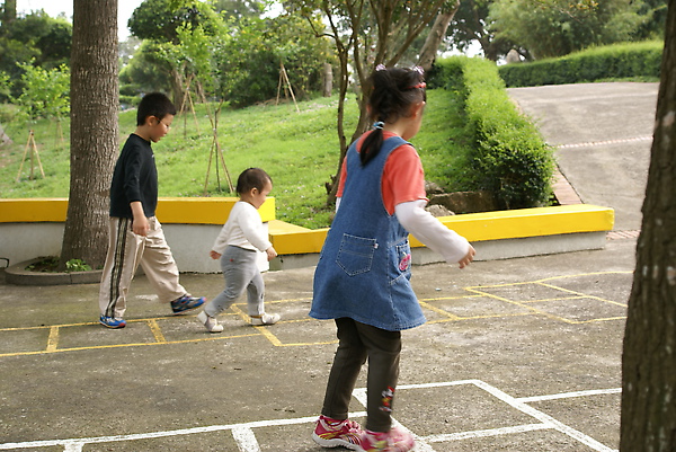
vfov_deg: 29.9
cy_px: 226
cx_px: 338
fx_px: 846
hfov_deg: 43.6
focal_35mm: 45
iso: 100
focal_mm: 30
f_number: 4.5
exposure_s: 1/100
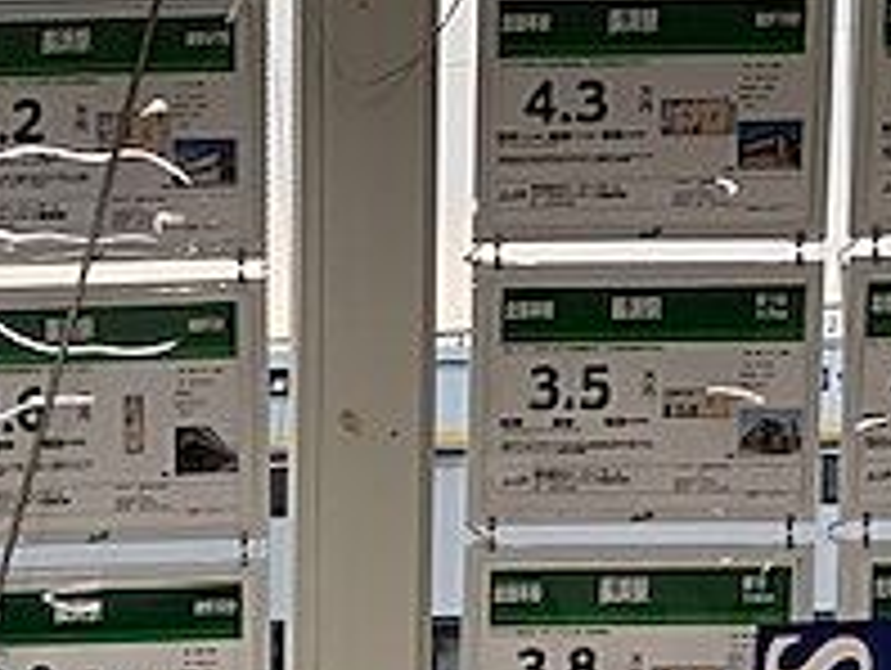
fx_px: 2165
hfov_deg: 22.1
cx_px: -58
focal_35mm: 84
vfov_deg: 16.3
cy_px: 949
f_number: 1.8
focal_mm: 4.25
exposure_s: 1/120
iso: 32
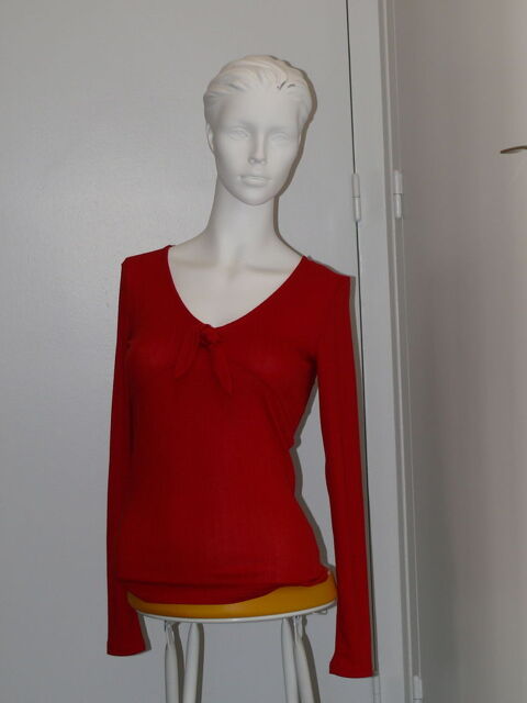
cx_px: 264
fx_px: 1807
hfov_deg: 16.6
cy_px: 352
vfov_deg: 22.0
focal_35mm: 89
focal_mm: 13.8
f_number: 3.2
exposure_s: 1/30
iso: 100
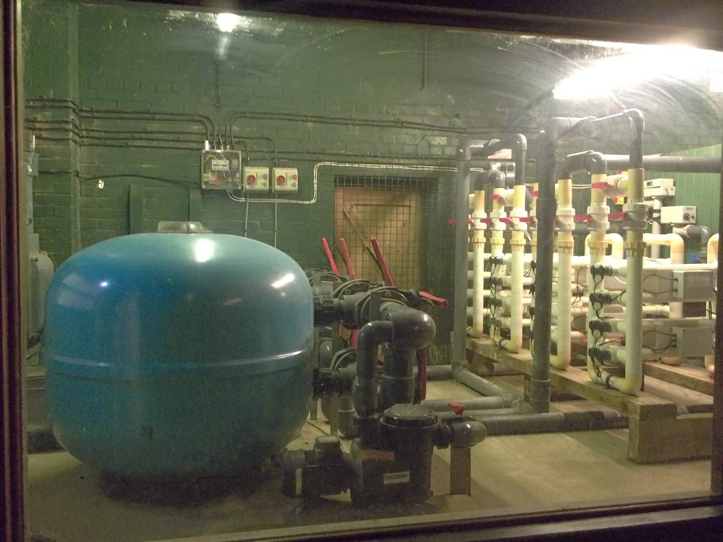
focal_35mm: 33
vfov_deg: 42.9
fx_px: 689
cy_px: 271
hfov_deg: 55.4
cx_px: 362
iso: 400
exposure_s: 1/8
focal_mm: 5.9
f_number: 3.3
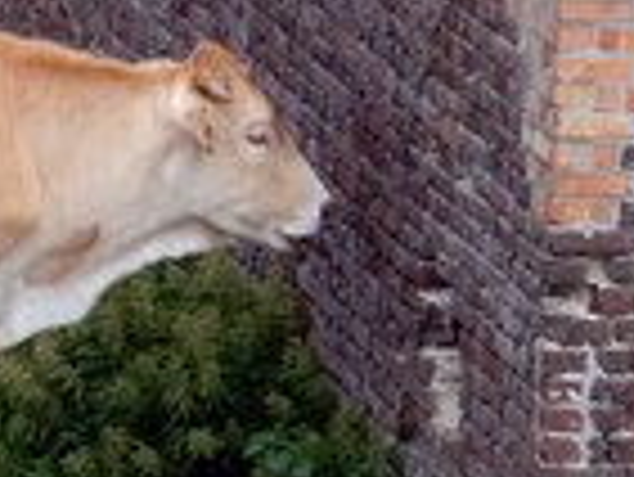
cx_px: -540
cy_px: 315
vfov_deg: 1.5
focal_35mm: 972
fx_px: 17818
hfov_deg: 2.0
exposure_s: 1/320
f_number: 6.3
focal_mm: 40.9
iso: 125
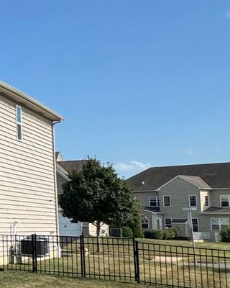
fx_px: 596
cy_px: 168
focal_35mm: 70
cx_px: -377
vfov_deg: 27.1
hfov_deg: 13.2
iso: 50
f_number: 2.2
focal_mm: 2.22
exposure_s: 1/2083
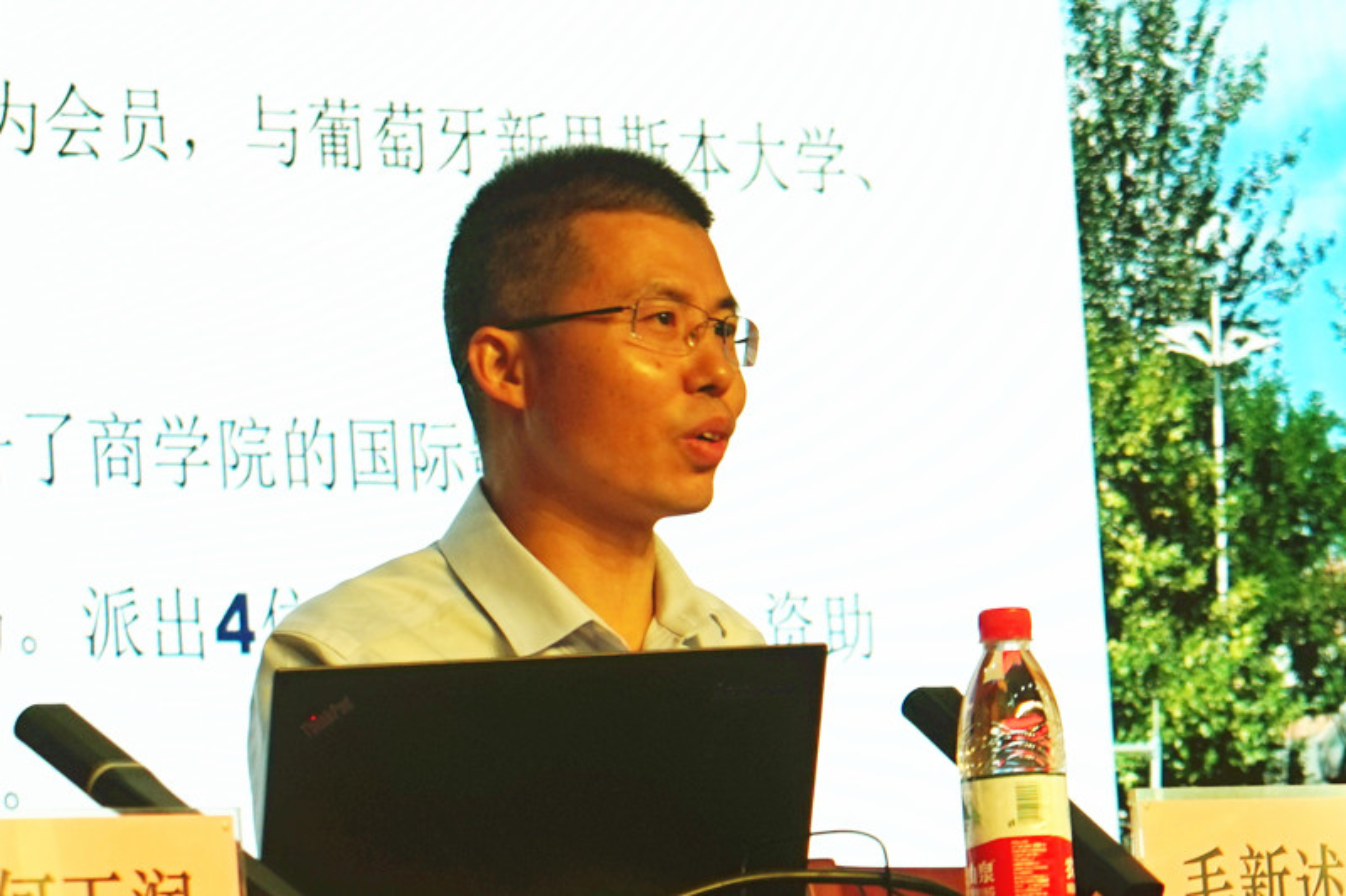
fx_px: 2617
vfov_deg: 19.4
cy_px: 448
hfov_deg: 28.8
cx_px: 673
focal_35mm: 70
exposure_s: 1/60
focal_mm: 70
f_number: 5.6
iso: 100
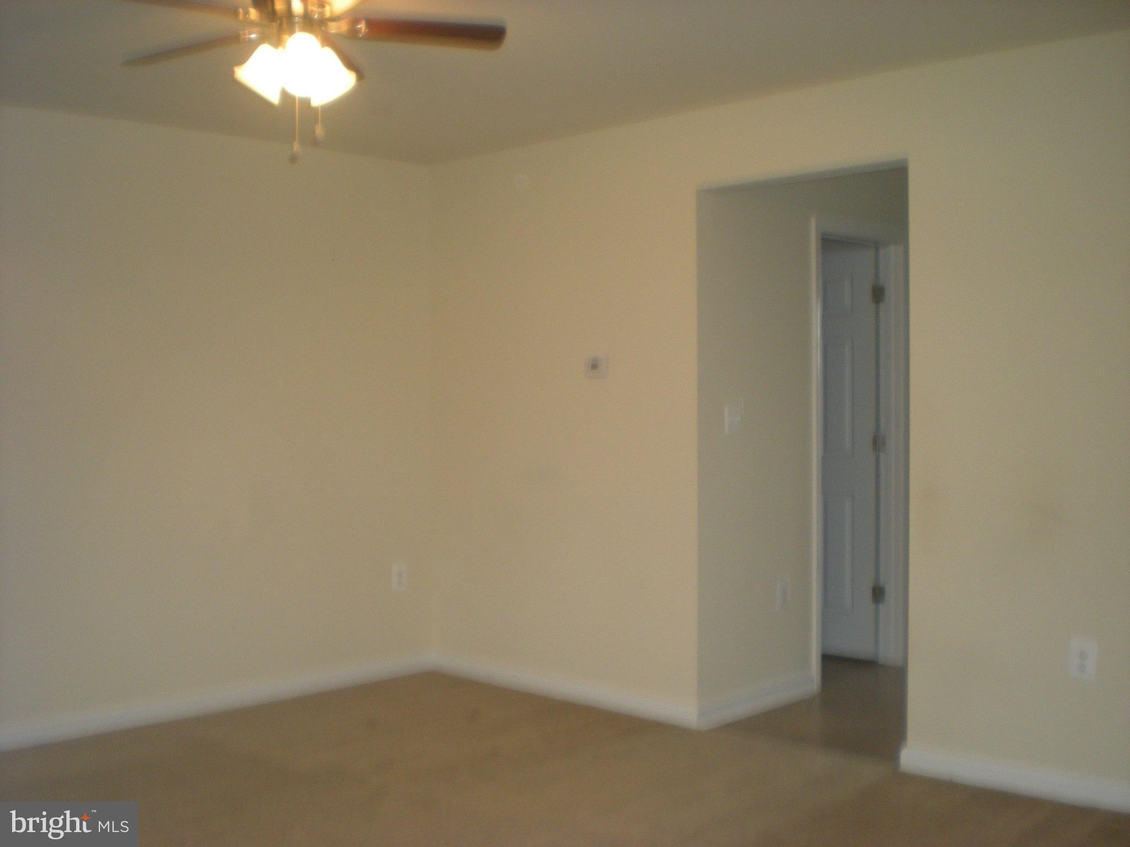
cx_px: 565
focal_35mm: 38
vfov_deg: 37.7
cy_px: 424
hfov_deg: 49.0
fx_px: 1240
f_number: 3.1
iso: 154
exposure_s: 1/30
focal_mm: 6.3
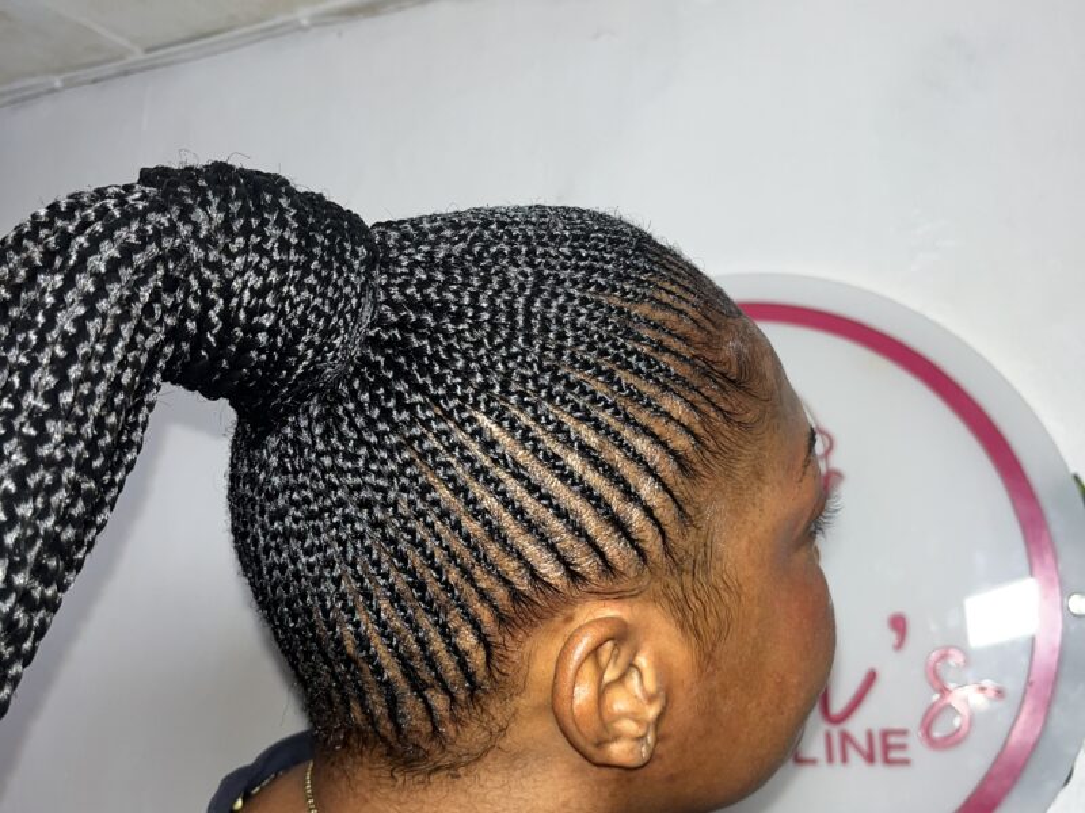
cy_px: 406
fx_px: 815
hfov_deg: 67.3
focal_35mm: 26
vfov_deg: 53.1
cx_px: 542
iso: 40
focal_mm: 5.1
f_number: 1.6
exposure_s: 1/35
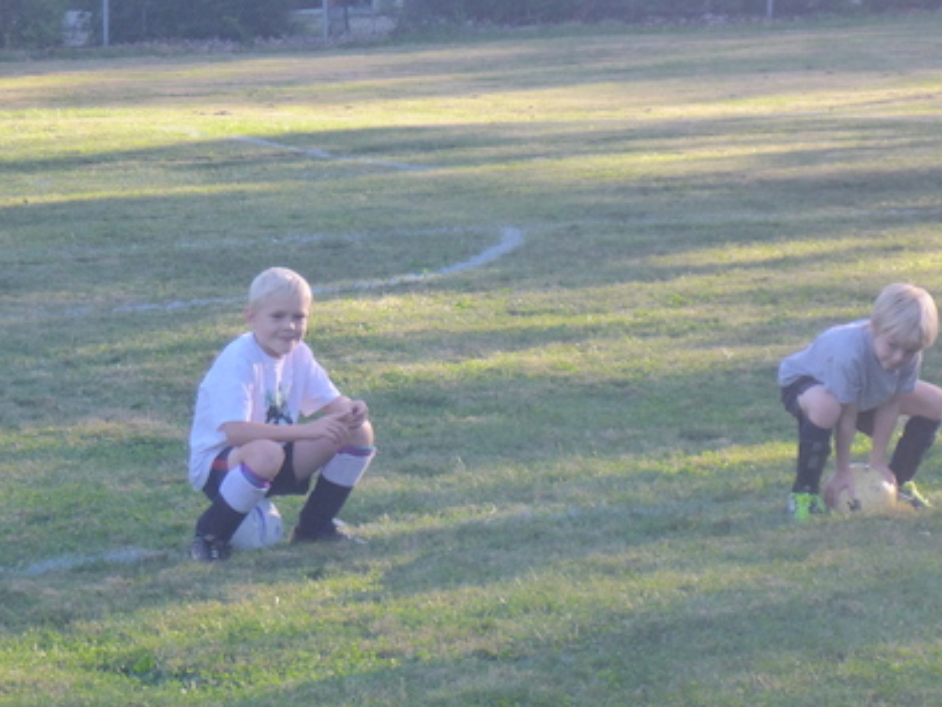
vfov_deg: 8.9
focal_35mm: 167
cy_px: 272
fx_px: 4546
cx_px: 436
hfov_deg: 11.8
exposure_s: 1/125
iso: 400
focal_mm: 22.8
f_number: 5.9
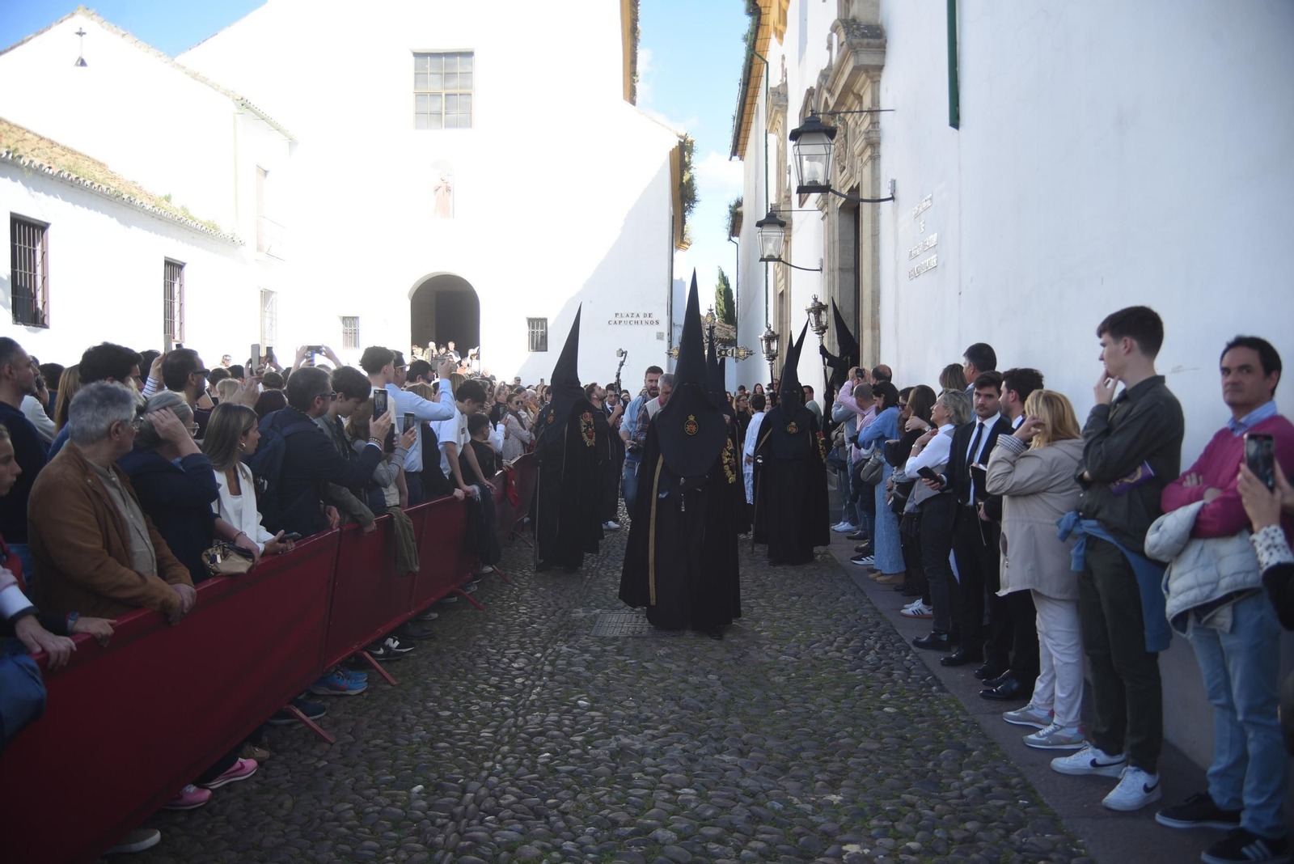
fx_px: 1043
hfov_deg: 63.6
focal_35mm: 29
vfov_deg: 45.0
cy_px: 432
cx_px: 647
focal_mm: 29
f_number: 5.6
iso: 160
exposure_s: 1/400
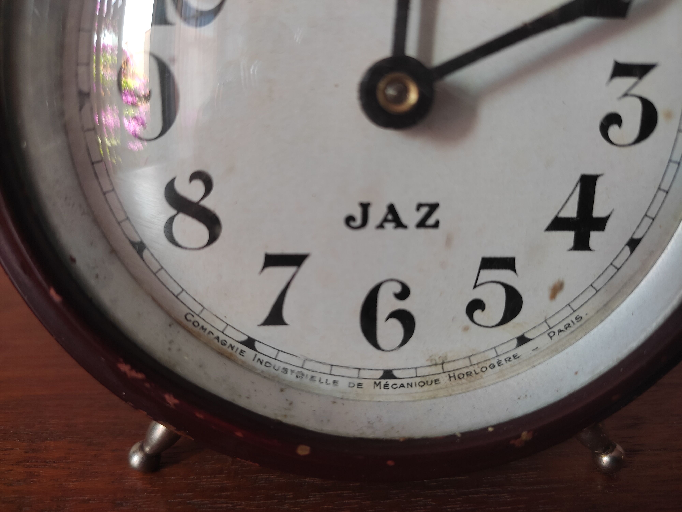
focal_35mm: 26
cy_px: 256
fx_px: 512
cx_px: 341
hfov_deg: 67.3
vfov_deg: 53.1
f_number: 1.79
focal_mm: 4.74
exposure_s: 1/33
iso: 224
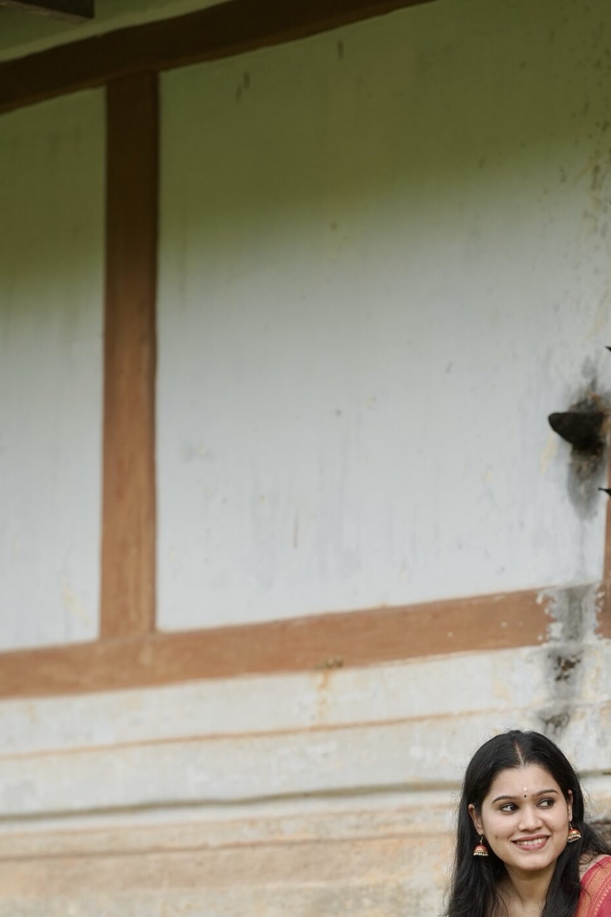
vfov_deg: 13.3
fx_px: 3920
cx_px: 536
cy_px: 692
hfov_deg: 8.9
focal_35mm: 154
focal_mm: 85
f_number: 2
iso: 320
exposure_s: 1/4000
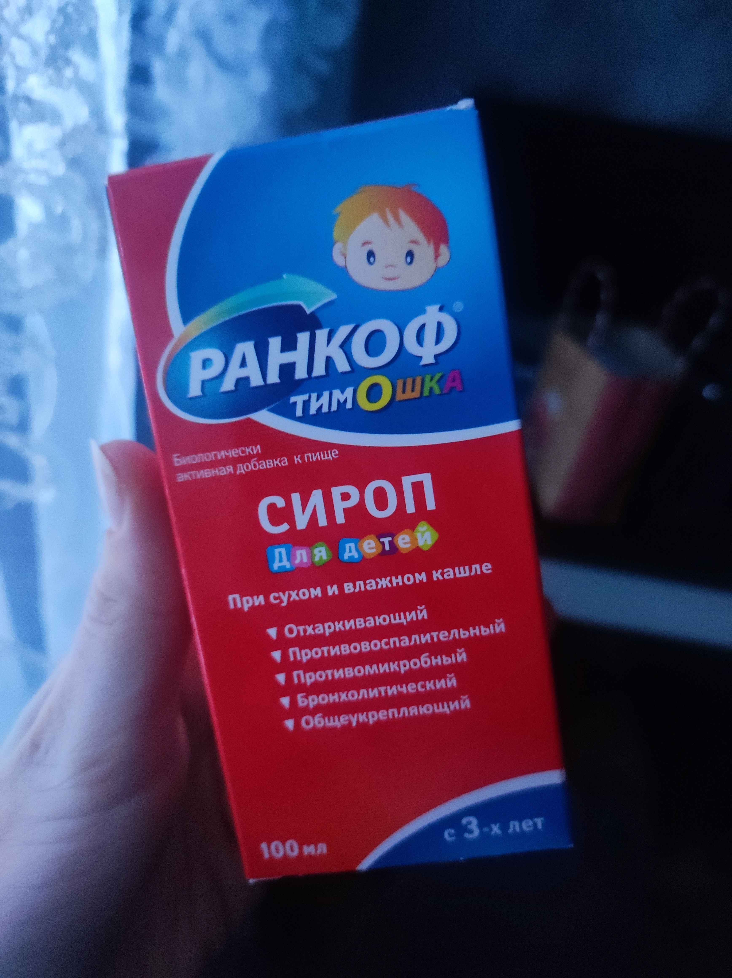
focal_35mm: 25
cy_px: 489
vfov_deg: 69.4
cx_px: 366
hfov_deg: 54.8
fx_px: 706
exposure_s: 1/13
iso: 2538
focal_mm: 4.7
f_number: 1.79
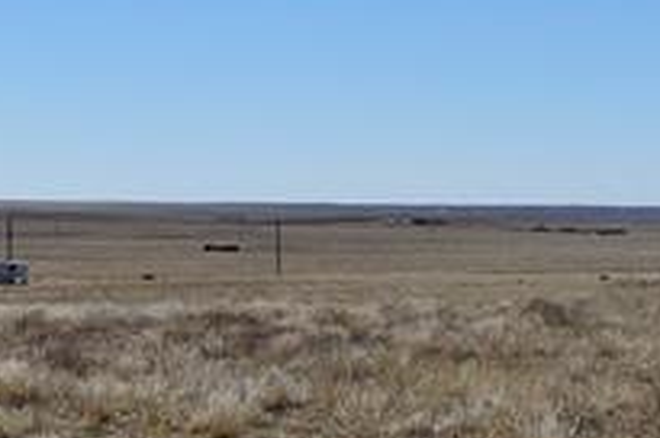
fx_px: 2746
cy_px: 351
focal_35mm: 150
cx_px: -74
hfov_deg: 13.4
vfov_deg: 9.1
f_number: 11
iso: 100
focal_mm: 20
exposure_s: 1/500
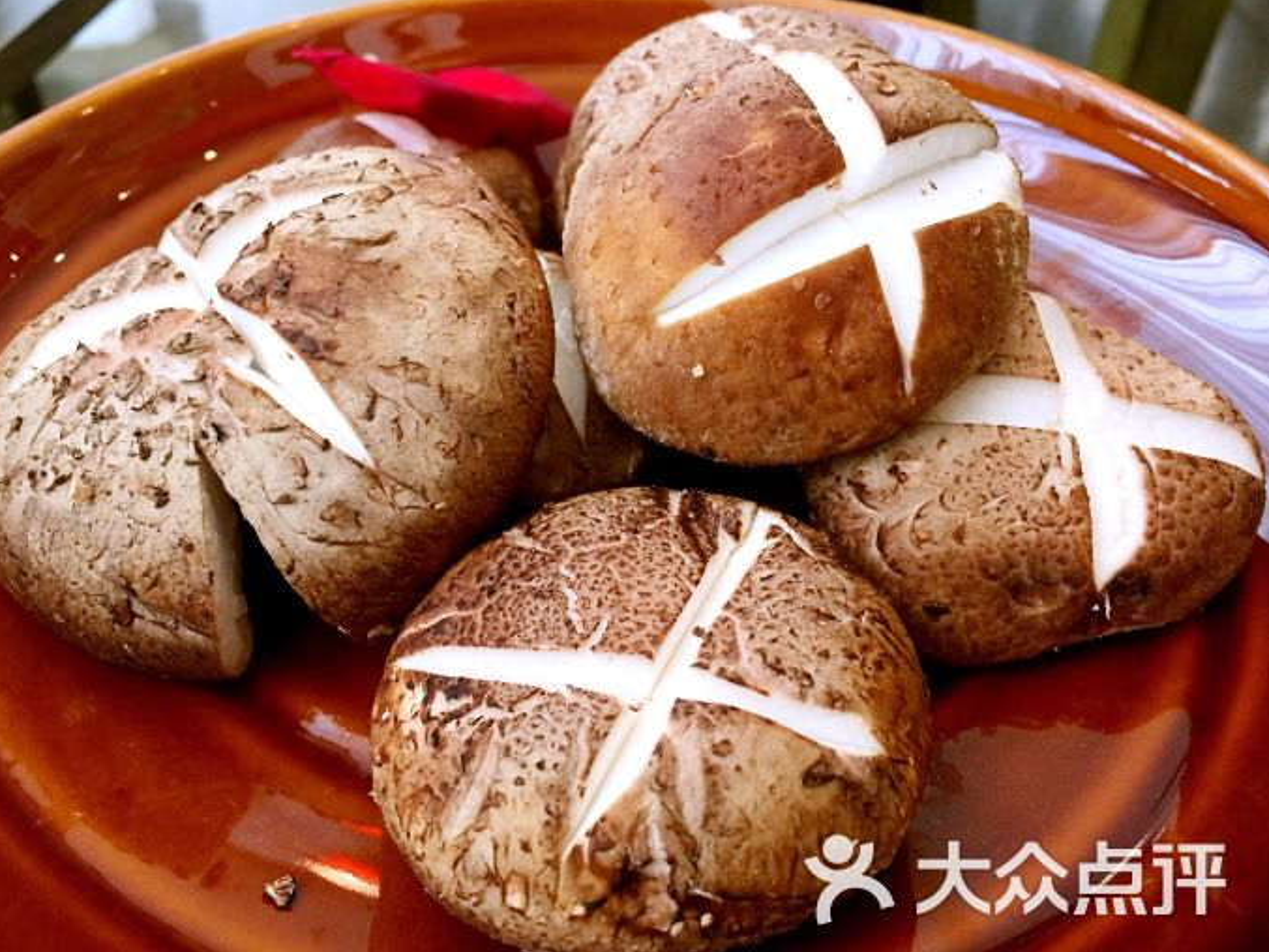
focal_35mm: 30
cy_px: 484
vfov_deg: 46.8
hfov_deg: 59.9
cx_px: 619
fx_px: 1100
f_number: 2.2
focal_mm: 4.15
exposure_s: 1/33
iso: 40
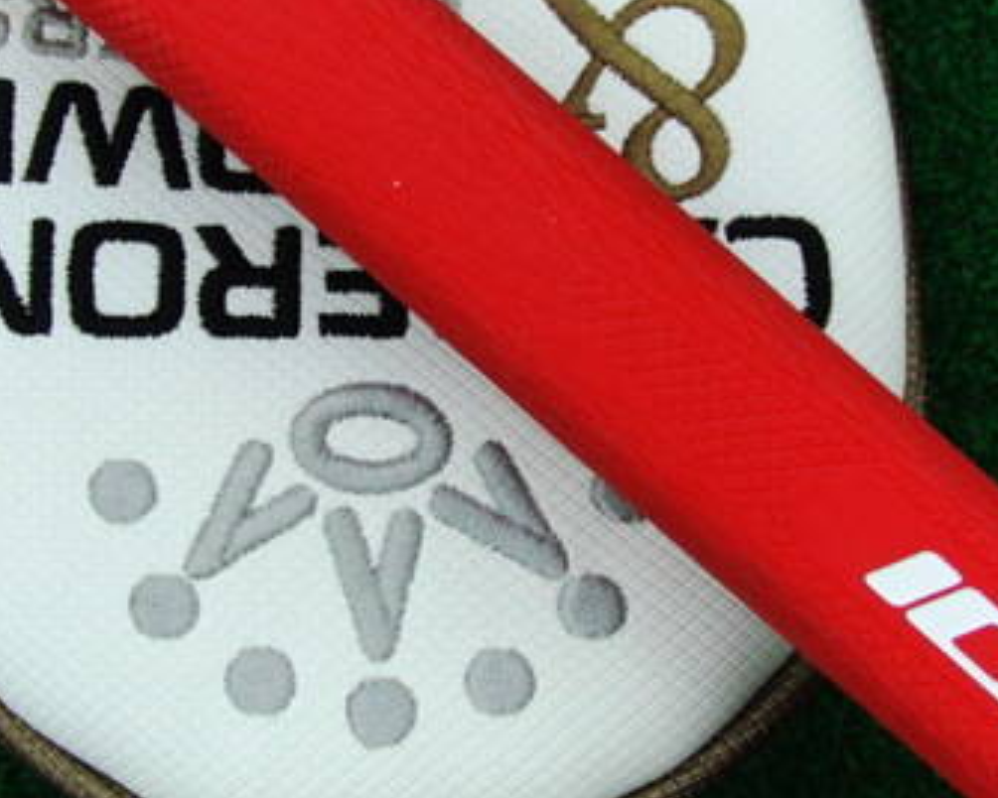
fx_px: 2038
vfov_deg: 22.1
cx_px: 509
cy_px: 325
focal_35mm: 69
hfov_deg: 27.5
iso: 250
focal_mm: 6.42
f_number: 3.6
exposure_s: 1/80
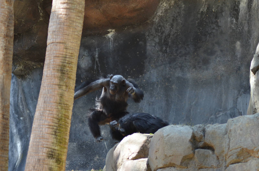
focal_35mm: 180
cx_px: 130
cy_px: 86
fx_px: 1292
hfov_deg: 11.4
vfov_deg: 7.6
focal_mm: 120
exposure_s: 1/800
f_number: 4.2
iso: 800
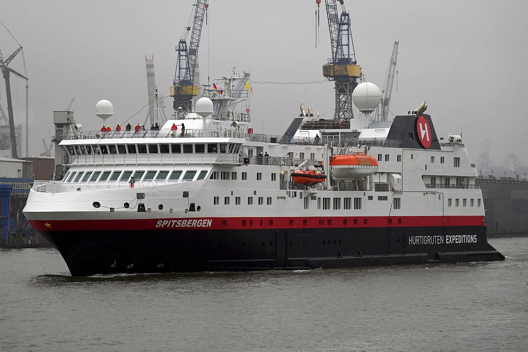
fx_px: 1775
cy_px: 176
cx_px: 263
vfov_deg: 11.3
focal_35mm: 121
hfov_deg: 16.9
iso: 200
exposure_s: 1/500
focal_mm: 120
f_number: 4
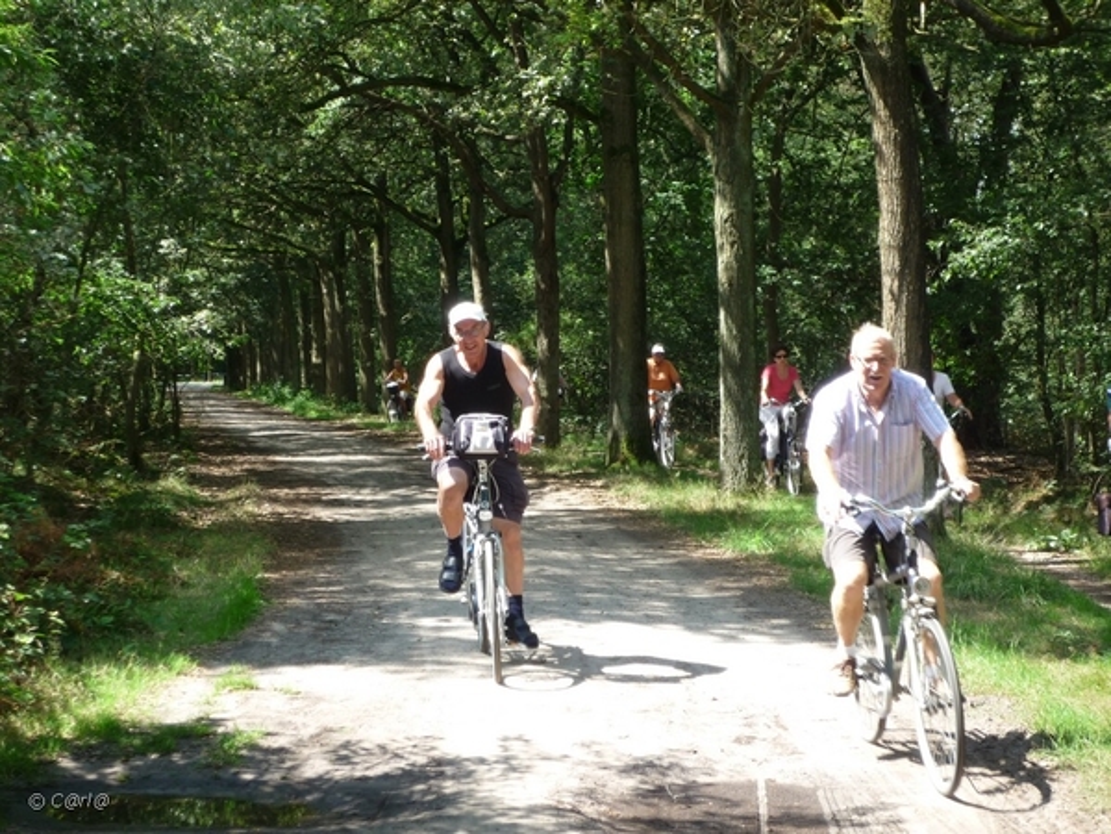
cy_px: 417
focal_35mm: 75
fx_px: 2407
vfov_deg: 19.6
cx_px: 556
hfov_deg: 26.0
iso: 100
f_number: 4.9
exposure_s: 1/80
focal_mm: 13.2
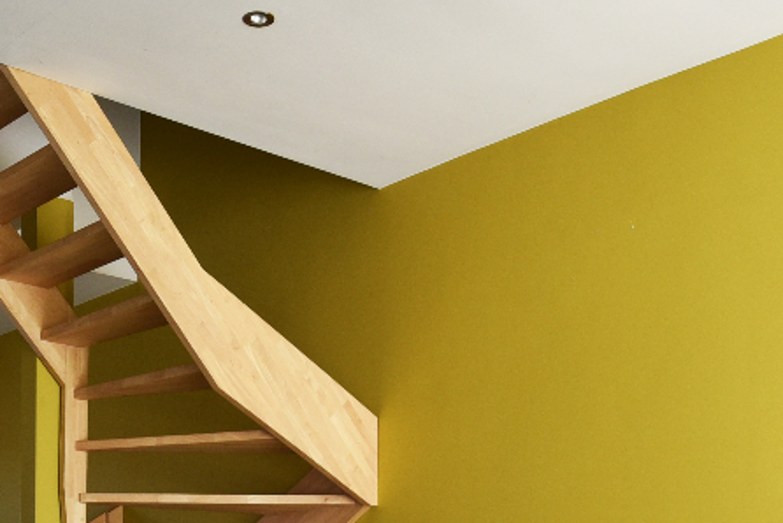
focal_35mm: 58
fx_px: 1262
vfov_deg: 21.1
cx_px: 201
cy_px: 697
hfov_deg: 33.8
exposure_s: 1/80
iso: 400
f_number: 4.5
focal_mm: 16
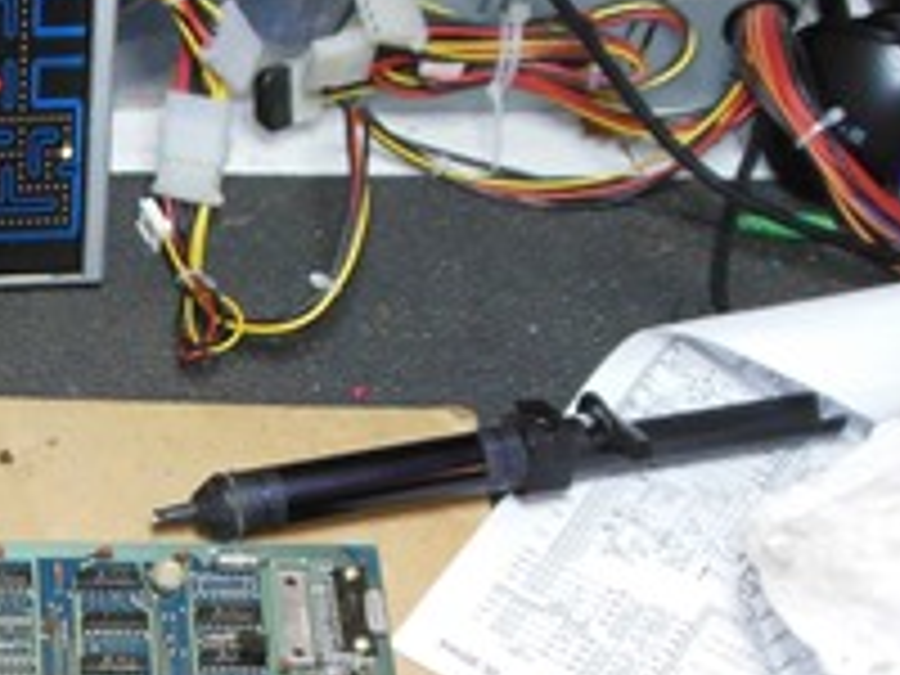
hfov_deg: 27.2
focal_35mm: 65
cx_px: -99
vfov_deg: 22.3
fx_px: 1690
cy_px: 549
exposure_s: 1/30
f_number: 3.3
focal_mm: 5.2
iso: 320
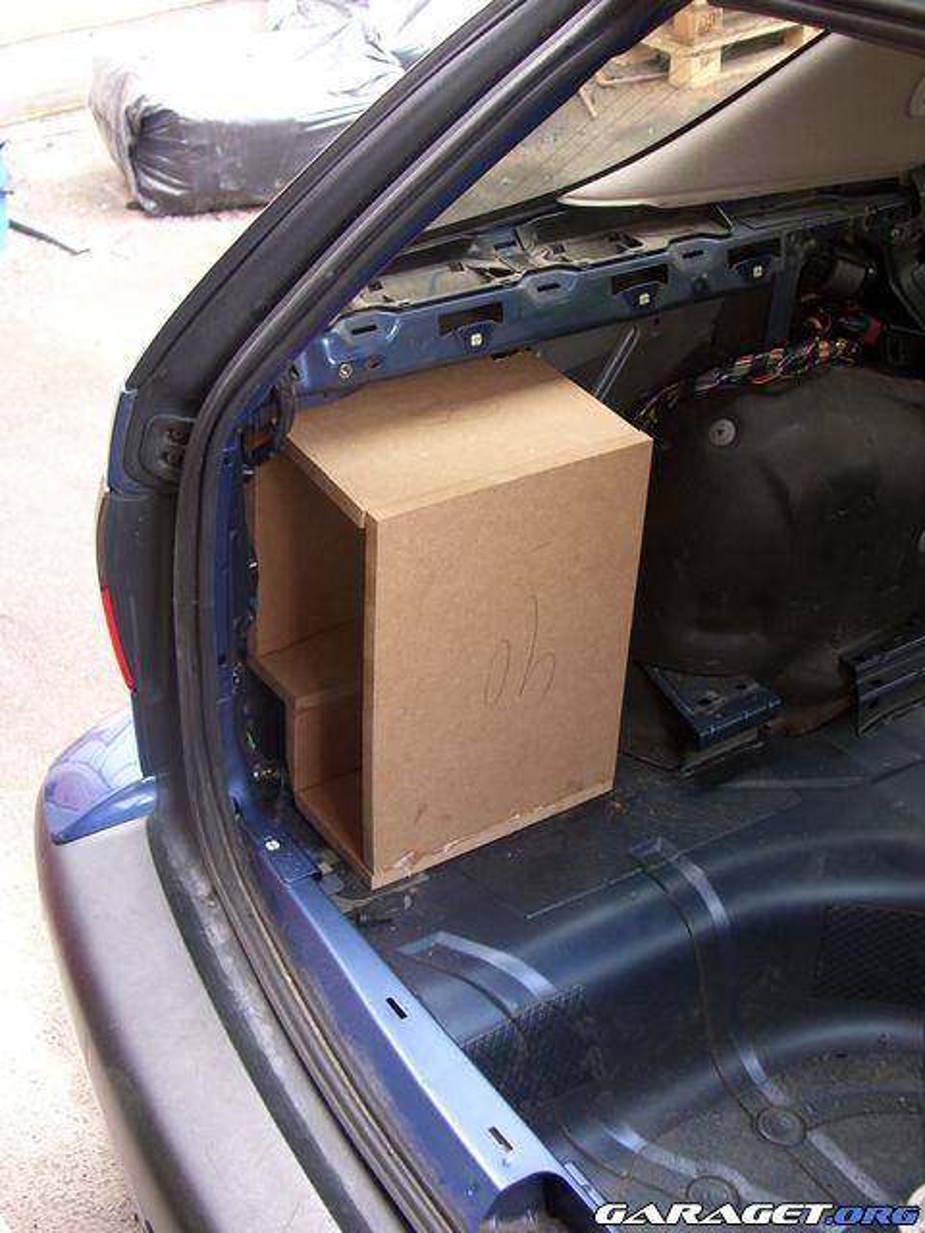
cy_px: 616
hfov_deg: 32.2
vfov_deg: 42.1
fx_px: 1603
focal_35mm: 45
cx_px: 462
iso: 100
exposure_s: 1/25
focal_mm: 11.5
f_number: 2.5
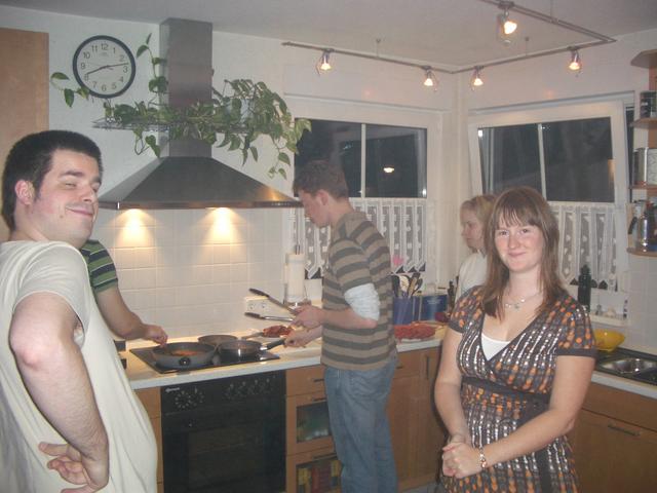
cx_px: 328
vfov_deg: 40.7
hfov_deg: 52.6
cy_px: 246
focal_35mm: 35
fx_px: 664
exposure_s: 1/60
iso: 100
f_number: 2.6
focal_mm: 5.8
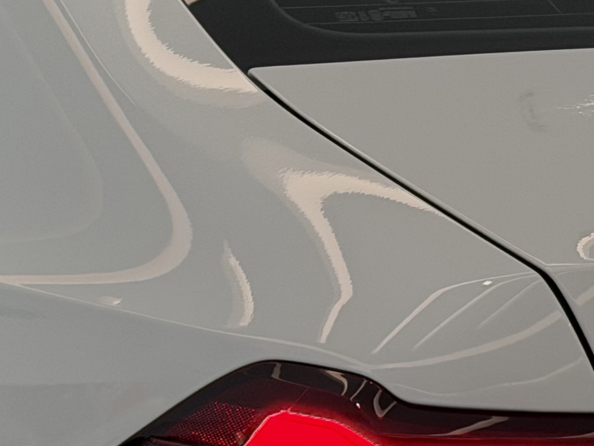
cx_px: 556
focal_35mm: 184
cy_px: 652
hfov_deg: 10.7
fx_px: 3157
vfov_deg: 7.9
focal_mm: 6.76
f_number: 1.78
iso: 100
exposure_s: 1/100
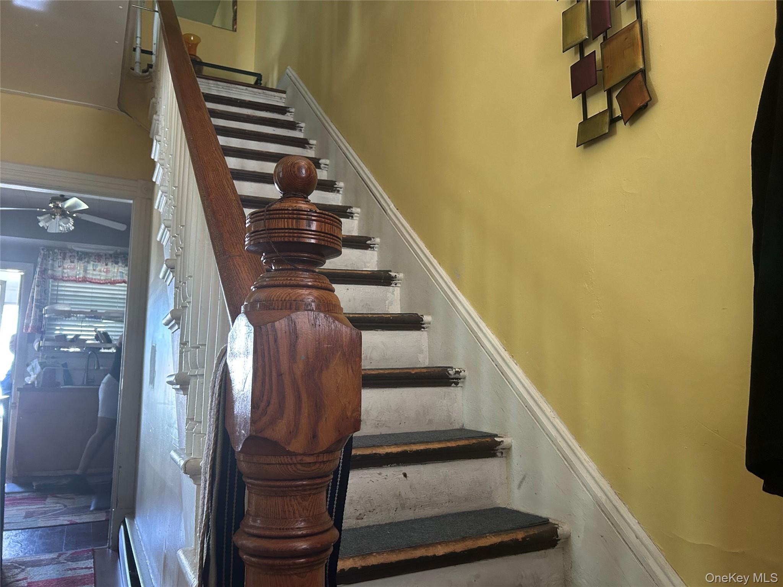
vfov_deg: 53.1
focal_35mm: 26
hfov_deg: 67.3
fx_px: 588
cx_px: 392
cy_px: 294
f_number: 1.5
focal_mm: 5.7
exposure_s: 1/60
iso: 320
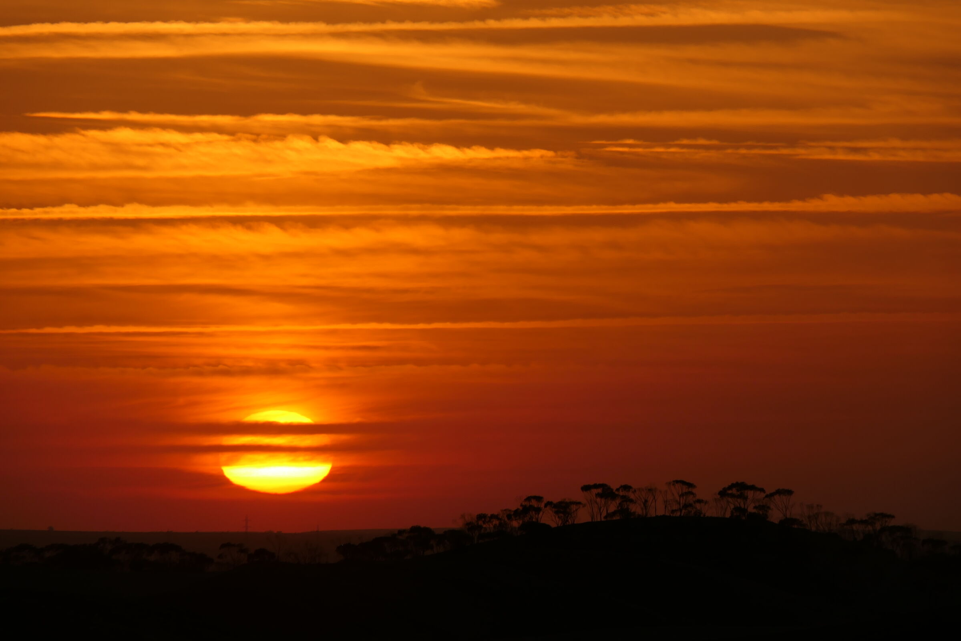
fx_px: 12706
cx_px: 480
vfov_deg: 2.9
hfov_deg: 4.3
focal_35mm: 476
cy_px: 320
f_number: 10
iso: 125
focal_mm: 174.6
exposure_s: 1/200
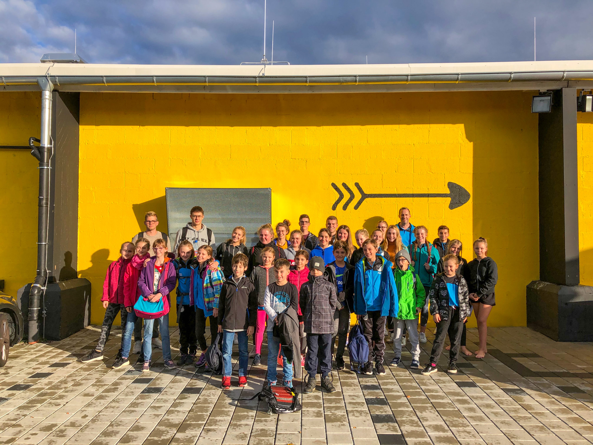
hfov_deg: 63.4
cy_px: 222
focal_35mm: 28
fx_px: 480
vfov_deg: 49.7
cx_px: 296
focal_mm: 4
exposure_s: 1/1675
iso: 20
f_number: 1.8
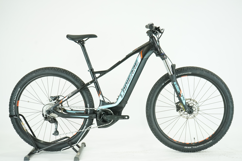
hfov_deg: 36.9
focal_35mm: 54
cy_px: 80
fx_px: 363
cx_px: 121
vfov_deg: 25.1
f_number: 5.6
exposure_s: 1/200
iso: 2500
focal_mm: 54
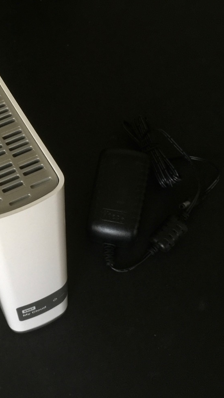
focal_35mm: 43
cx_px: 2
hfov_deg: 26.3
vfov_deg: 47.4
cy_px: 199
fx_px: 454
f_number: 2.2
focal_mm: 4.15
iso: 125
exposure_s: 1/8
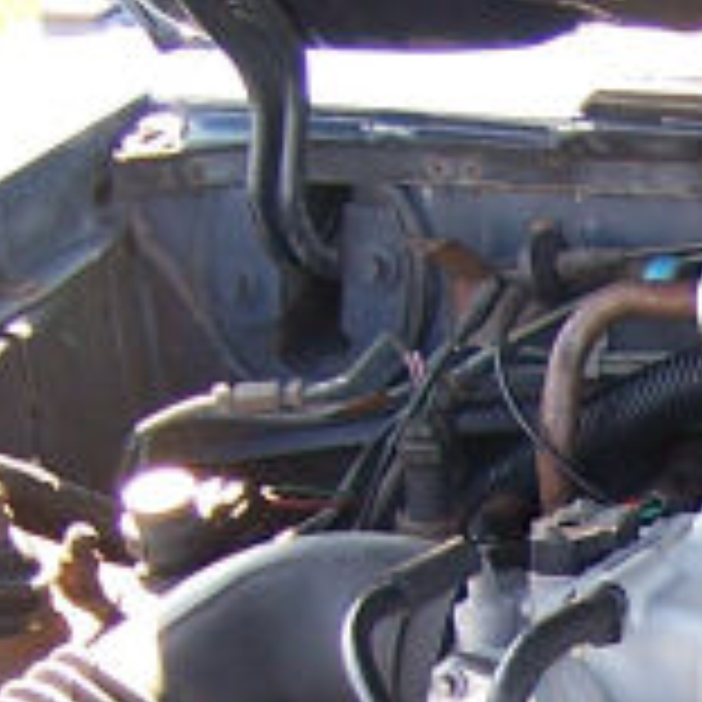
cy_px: 954
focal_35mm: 183
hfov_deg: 9.2
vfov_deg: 9.4
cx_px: 1134
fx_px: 4199
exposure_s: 1/60
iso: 80
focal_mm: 6.3
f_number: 2.8
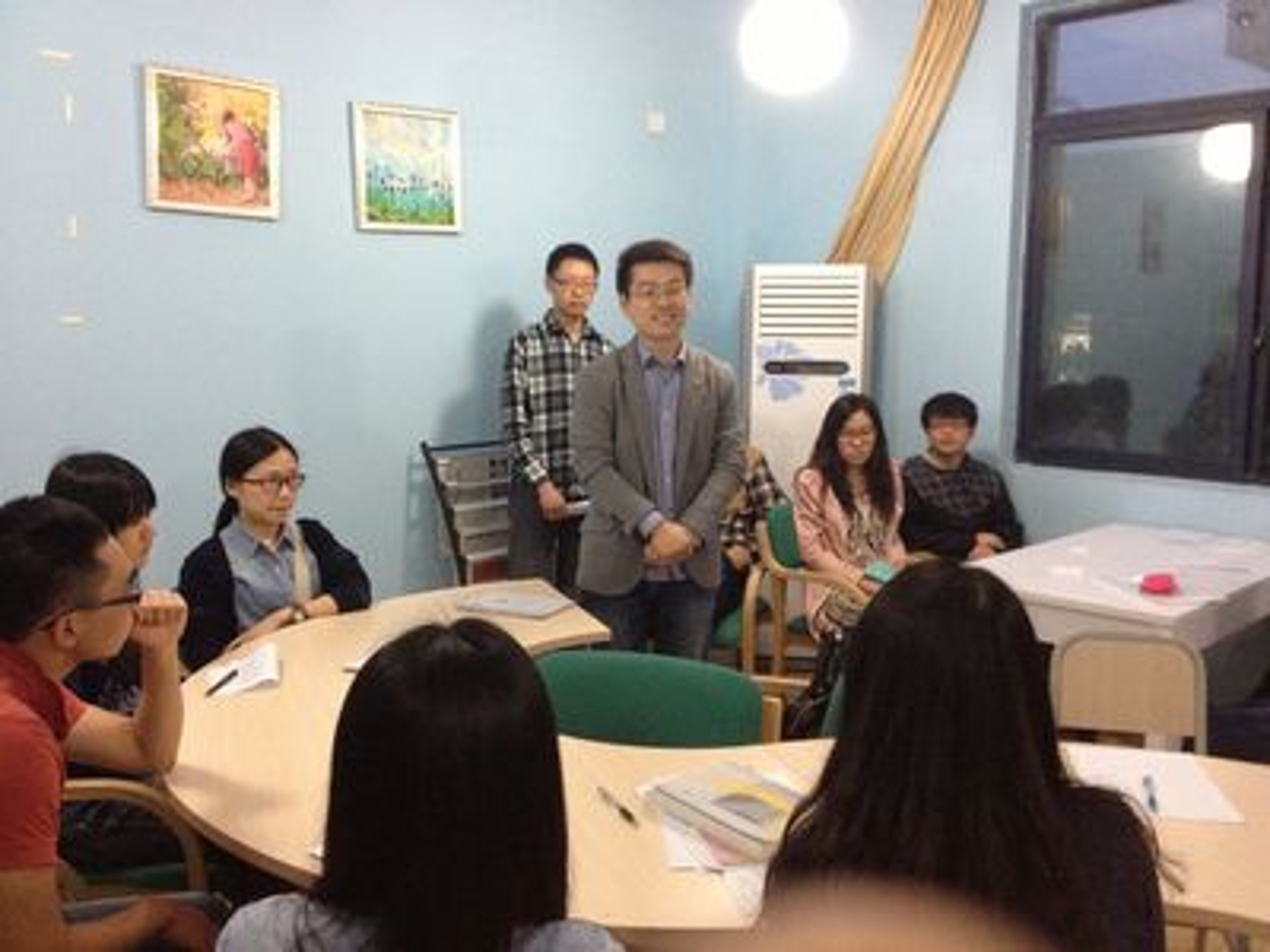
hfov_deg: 52.6
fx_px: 1284
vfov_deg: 40.7
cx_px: 635
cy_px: 476
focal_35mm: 35
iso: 320
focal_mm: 4.28
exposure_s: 1/20
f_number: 2.4
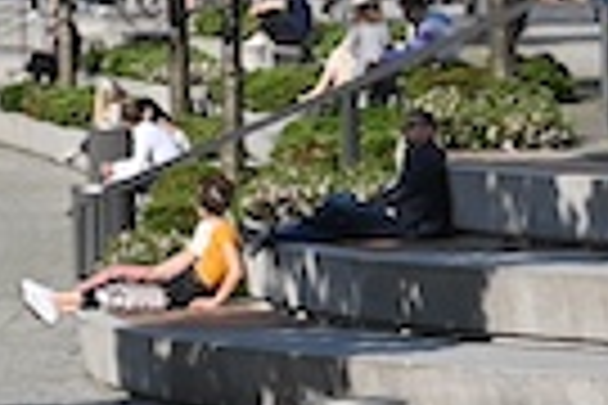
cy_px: 2
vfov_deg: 2.6
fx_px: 8950
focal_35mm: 530
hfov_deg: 3.9
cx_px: 1103
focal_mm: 70
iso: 100
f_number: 11
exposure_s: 1/125
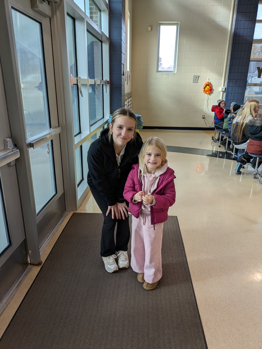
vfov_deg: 69.4
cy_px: 174
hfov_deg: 54.9
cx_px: 131
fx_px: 252
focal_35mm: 25
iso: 44
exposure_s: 1/60
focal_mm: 5.43
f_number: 1.89
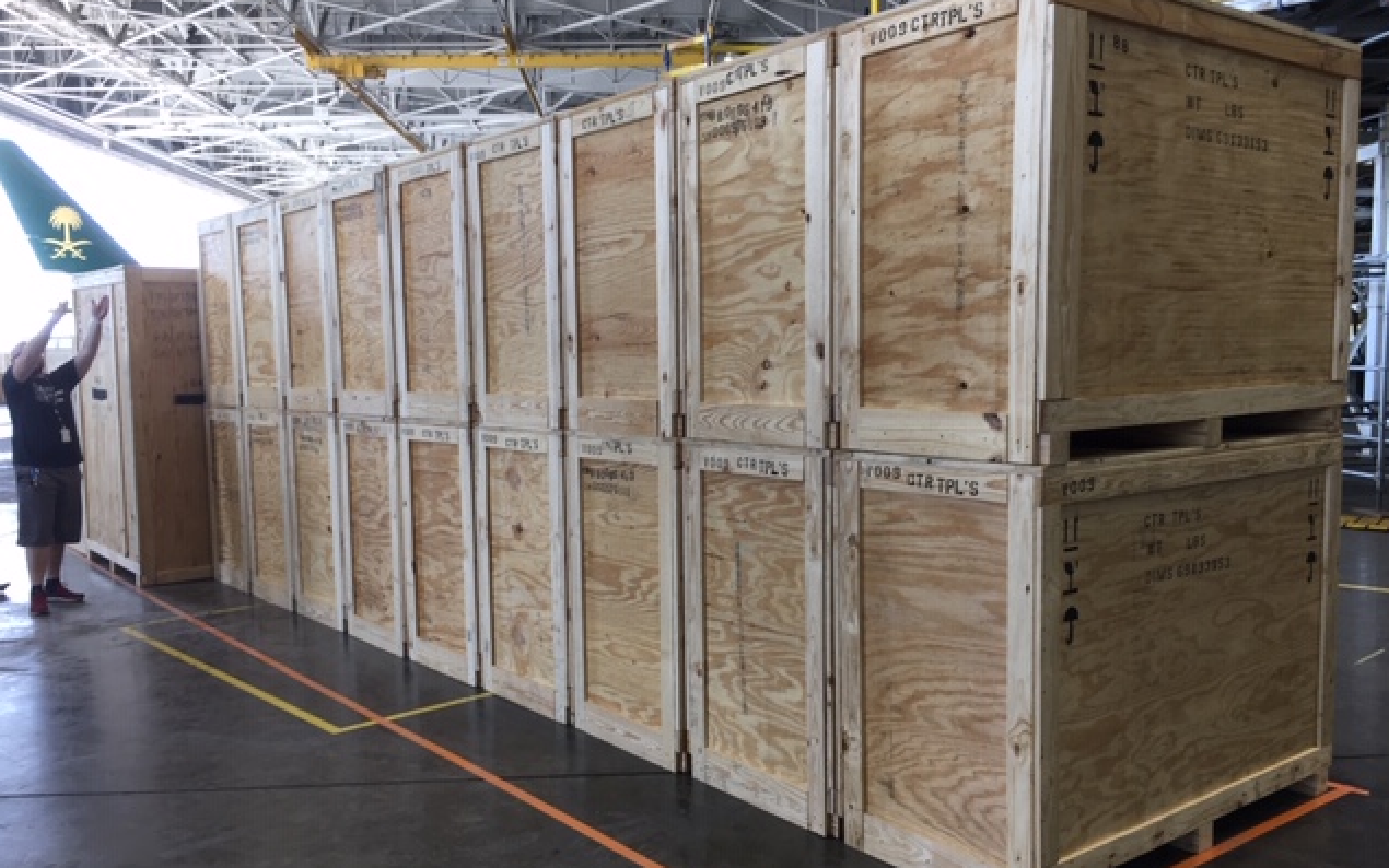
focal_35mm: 31
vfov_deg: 40.6
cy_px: 479
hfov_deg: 61.2
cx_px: 696
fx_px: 1174
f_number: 2.2
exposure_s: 1/60
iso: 32
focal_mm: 4.15
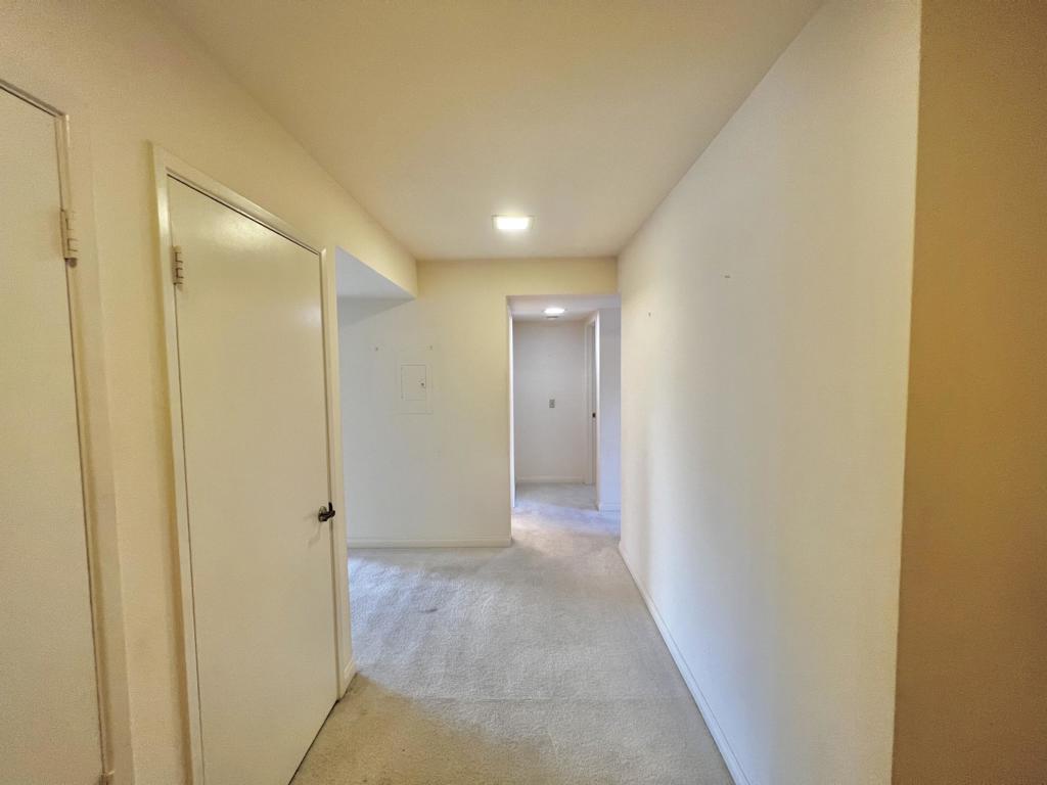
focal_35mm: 13
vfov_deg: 89.9
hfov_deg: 106.2
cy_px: 392
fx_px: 393
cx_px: 524
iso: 200
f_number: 1.8
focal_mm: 1.57
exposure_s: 1/60
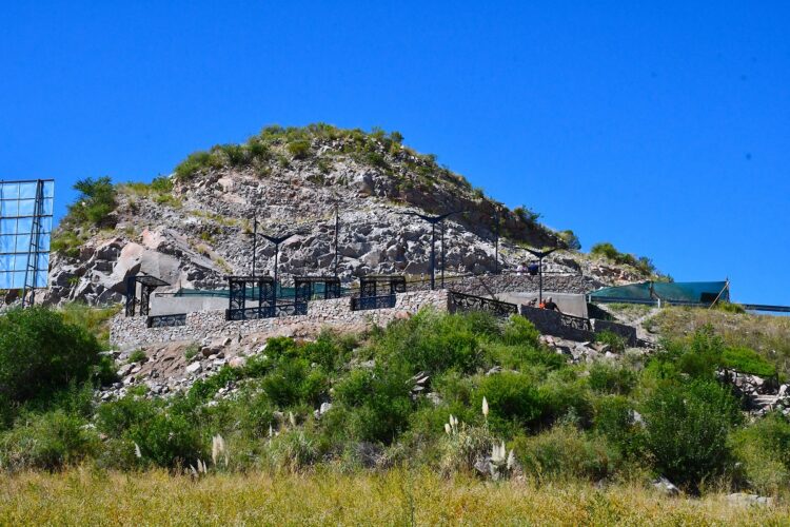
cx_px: 395
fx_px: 1382
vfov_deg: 21.6
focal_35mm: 63
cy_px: 264
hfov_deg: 31.9
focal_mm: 42
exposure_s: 1/1000
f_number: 16
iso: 1000
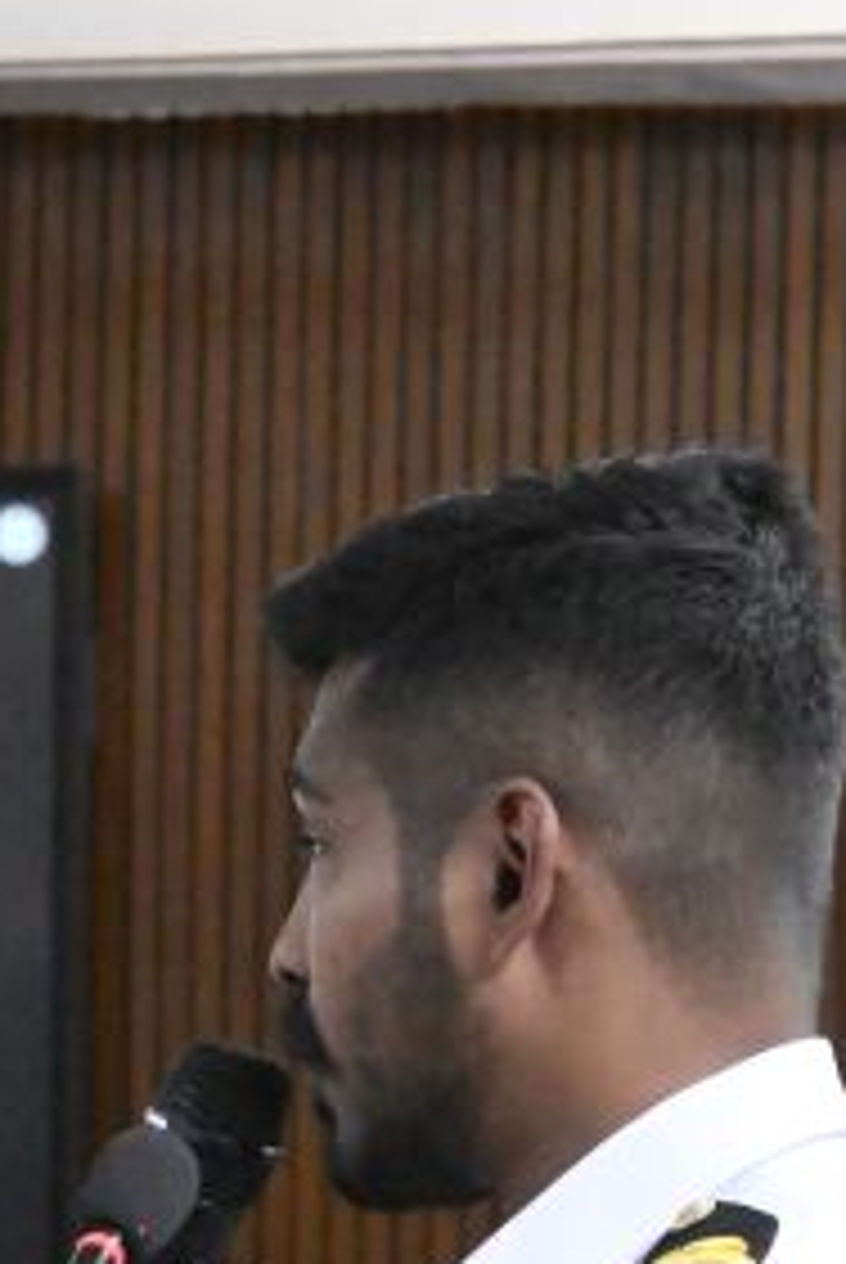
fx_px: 5626
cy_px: 1053
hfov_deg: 8.6
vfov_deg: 12.8
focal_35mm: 160
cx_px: 274
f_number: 6.3
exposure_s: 1/500
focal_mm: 50
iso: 25600
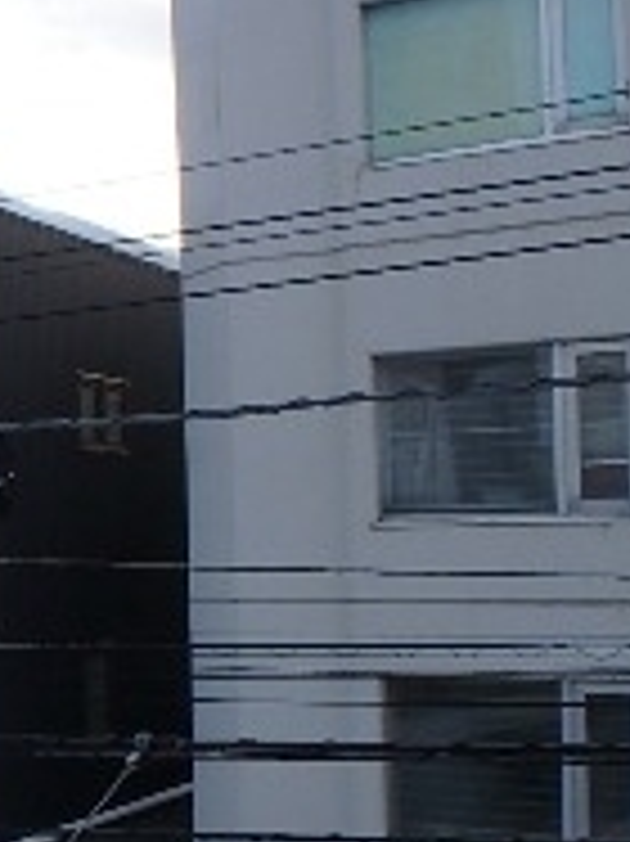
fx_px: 1749
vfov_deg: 26.9
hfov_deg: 17.5
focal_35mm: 72
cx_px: -410
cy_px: 540
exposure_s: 1/640
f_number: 3.5
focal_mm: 3.7
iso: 125
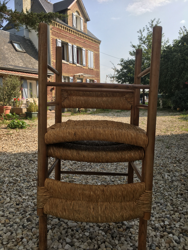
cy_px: 125
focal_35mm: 29
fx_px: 210
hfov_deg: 48.2
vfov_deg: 61.7
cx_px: 94
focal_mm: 4.15
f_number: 2.2
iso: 25
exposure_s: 1/1099
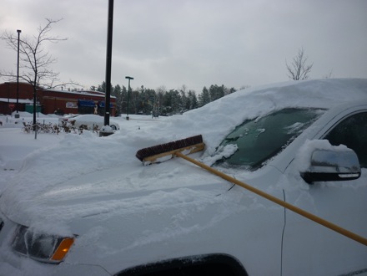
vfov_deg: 42.9
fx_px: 350
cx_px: 184
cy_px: 138
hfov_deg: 55.4
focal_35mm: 33
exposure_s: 1/250
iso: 80
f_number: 8
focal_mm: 5.5
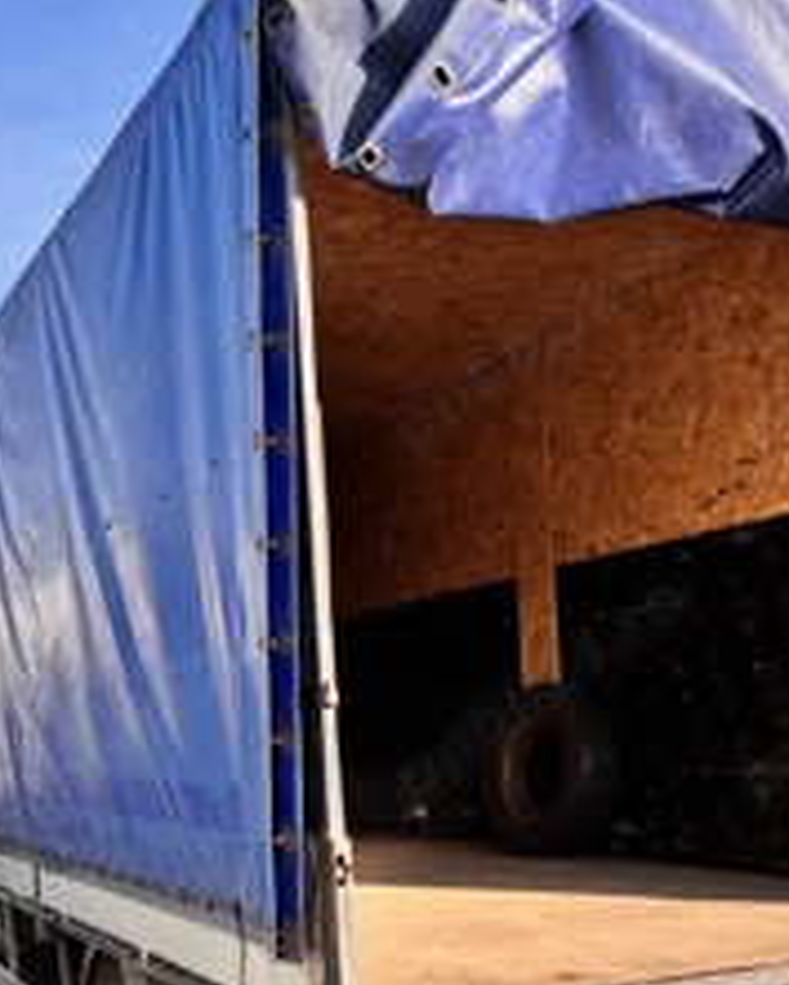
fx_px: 1342
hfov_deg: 32.6
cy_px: 744
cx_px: 281
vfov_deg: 39.2
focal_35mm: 46
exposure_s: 1/1499
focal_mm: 5.96
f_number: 1.6
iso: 50
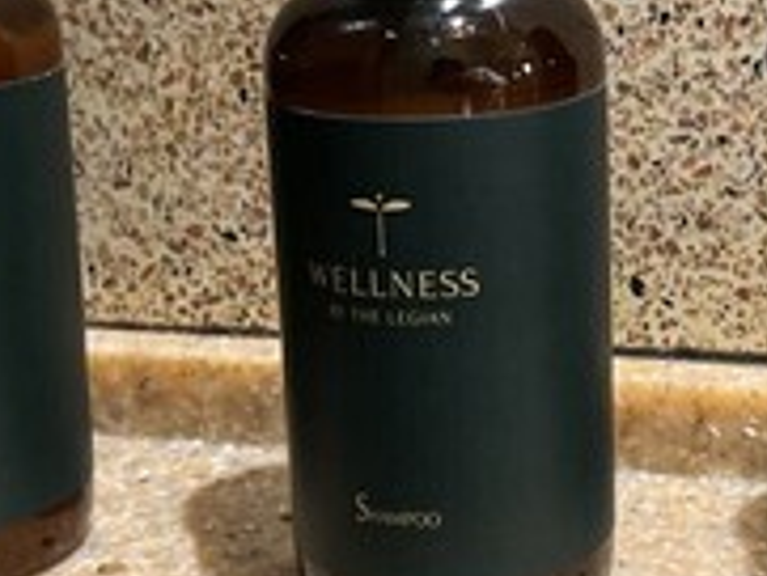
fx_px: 1907
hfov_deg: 22.6
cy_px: 216
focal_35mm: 86
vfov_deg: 17.2
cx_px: 534
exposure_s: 1/33
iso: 400
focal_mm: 5.7
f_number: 1.5
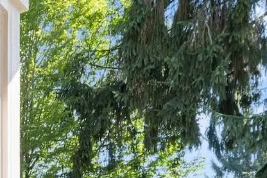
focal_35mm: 77
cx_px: -89
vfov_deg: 14.1
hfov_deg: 23.1
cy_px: 381
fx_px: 571
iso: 200
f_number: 8
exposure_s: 1/60
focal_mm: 16
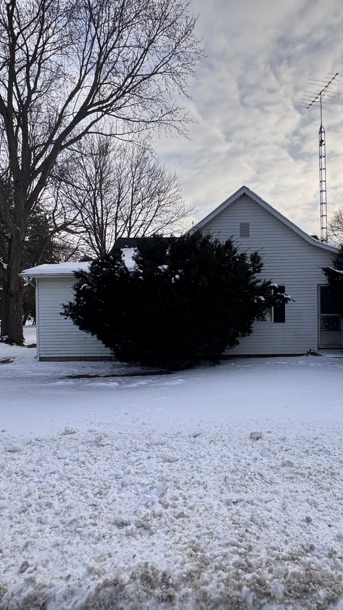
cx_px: 217
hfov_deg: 49.0
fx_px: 372
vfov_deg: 78.7
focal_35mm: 23
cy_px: 317
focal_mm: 2.22
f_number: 2.2
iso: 50
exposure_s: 1/1567
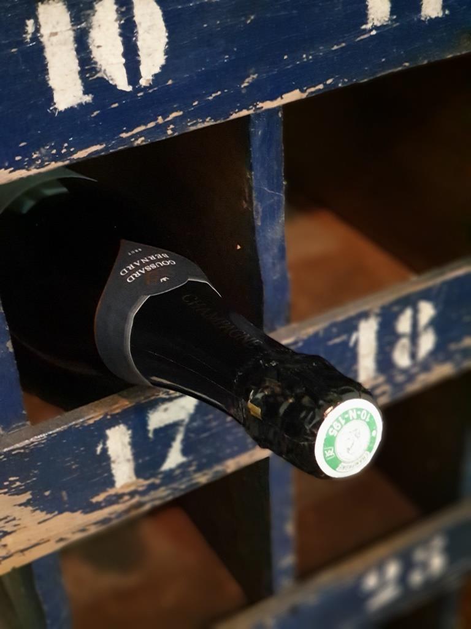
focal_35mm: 52
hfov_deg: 28.0
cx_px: 236
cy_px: 314
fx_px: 943
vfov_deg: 36.8
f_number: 2.4
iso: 1600
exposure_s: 1/17
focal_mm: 6
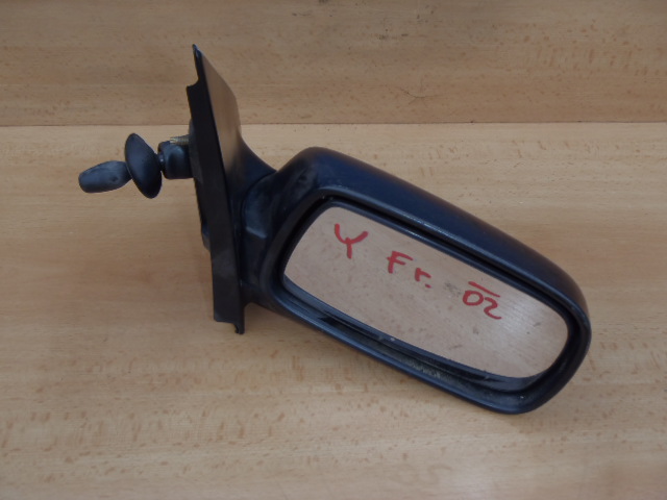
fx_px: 732
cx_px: 334
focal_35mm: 38
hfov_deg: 49.0
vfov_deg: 37.7
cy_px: 250
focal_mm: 6.83
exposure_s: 1/40
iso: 100
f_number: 4.6
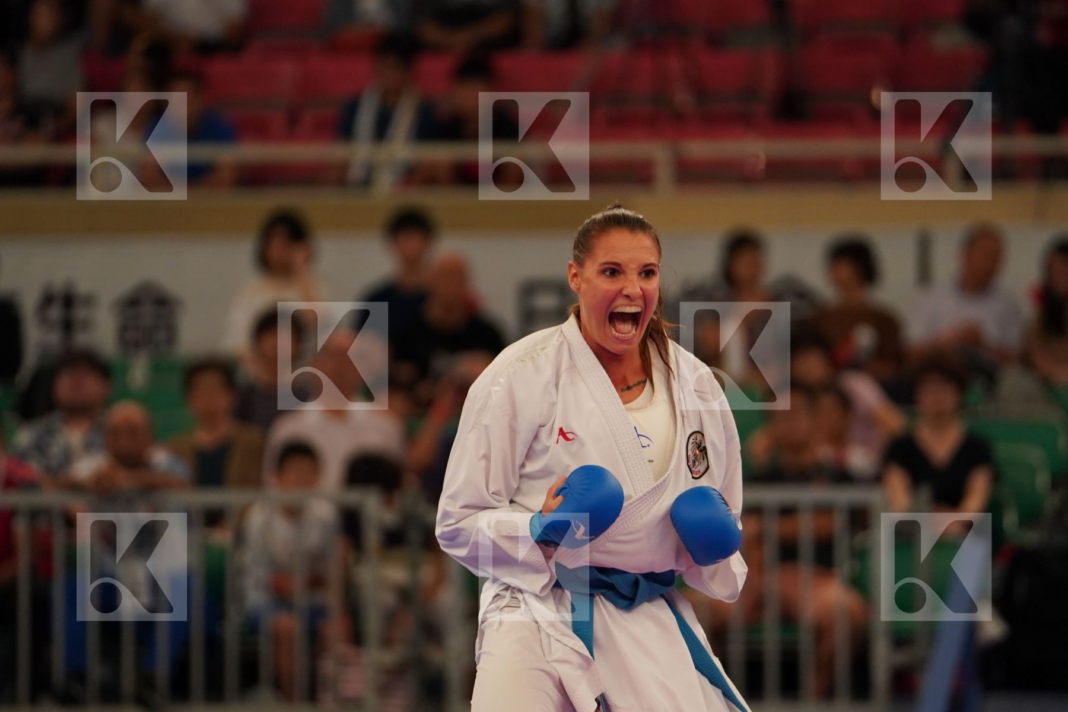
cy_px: 356
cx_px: 534
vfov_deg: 4.6
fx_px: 8810
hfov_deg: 6.9
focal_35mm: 297
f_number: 2.8
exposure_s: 1/1000
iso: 1600
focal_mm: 198
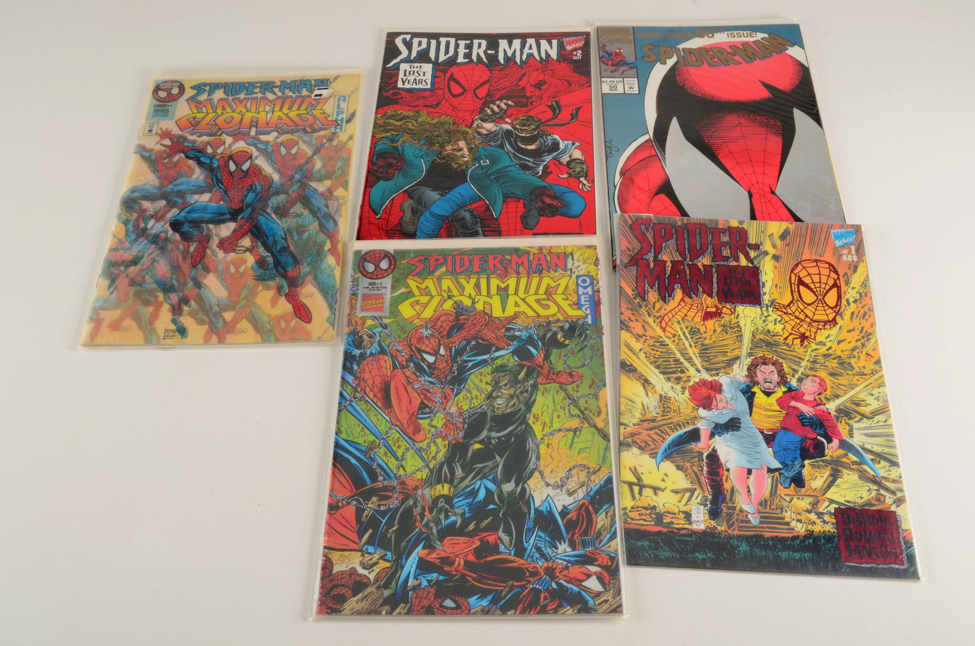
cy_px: 323
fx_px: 973
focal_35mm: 36
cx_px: 488
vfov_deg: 36.7
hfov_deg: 53.2
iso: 100
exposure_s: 1/160
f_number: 22
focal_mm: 24
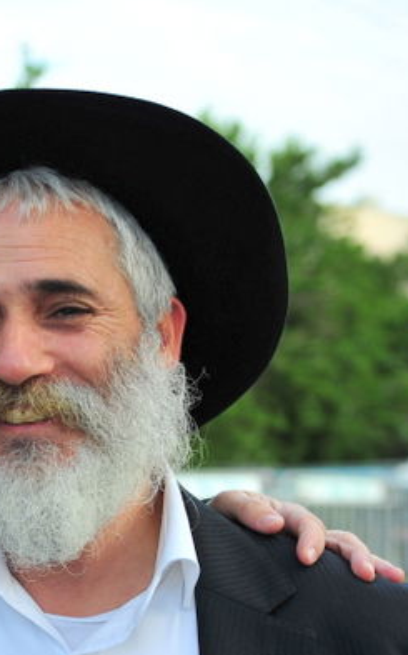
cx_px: -148
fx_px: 1943
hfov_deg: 11.6
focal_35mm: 109
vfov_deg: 19.1
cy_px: 448
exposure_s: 1/320
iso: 200
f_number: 3.5
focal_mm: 42
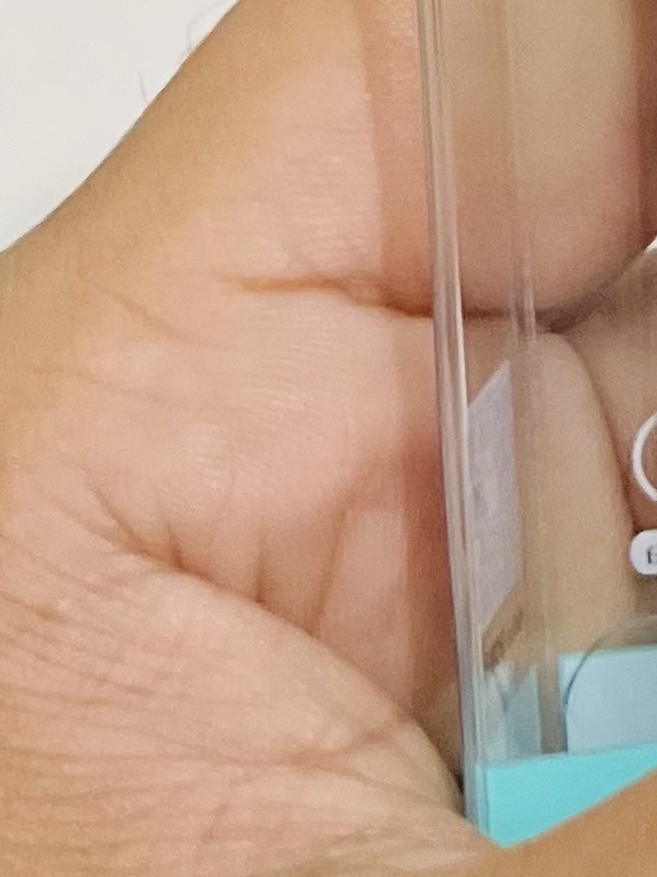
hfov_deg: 8.4
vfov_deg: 11.4
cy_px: -995
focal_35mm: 152
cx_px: 1887
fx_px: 3849
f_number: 1.6
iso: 500
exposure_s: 1/50
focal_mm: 5.1
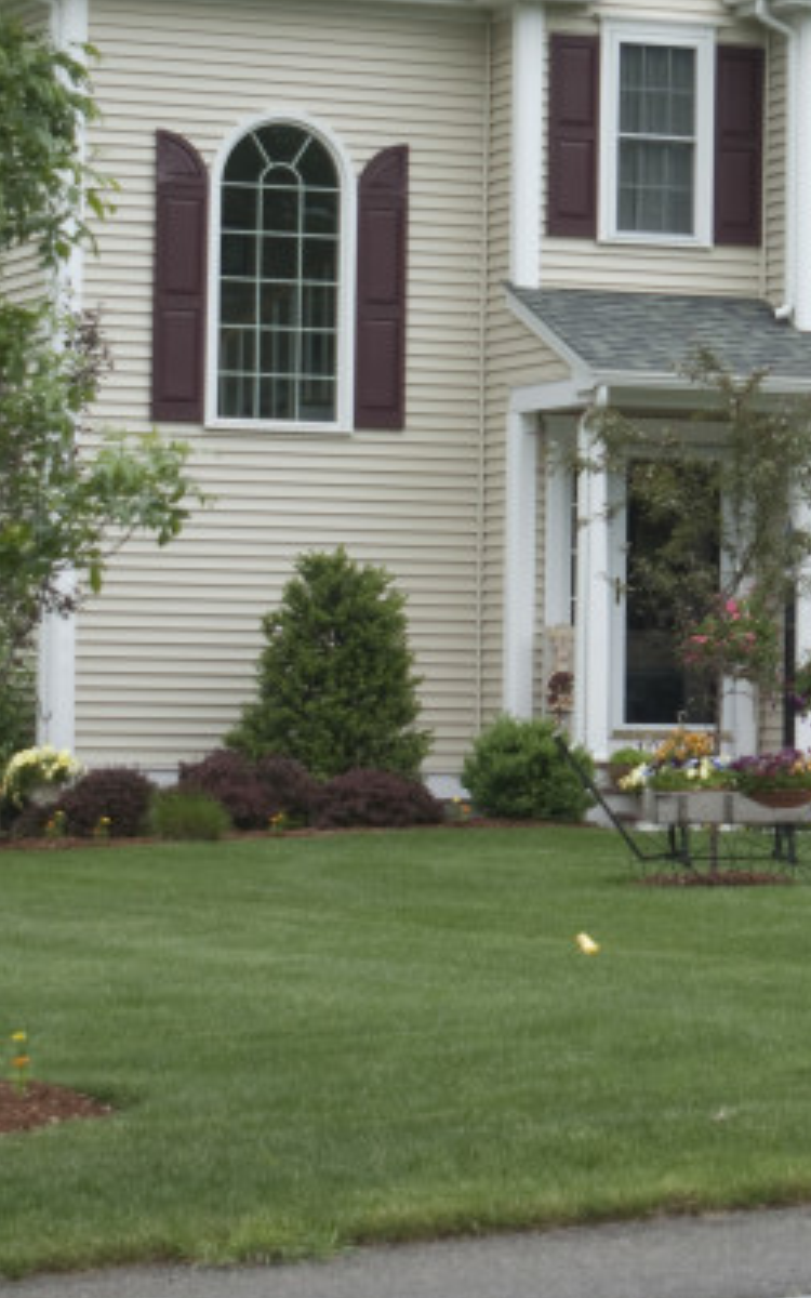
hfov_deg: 8.7
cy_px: 381
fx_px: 5269
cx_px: 853
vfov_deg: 14.0
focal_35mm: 149
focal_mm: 38
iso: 100
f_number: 5.6
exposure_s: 1/125
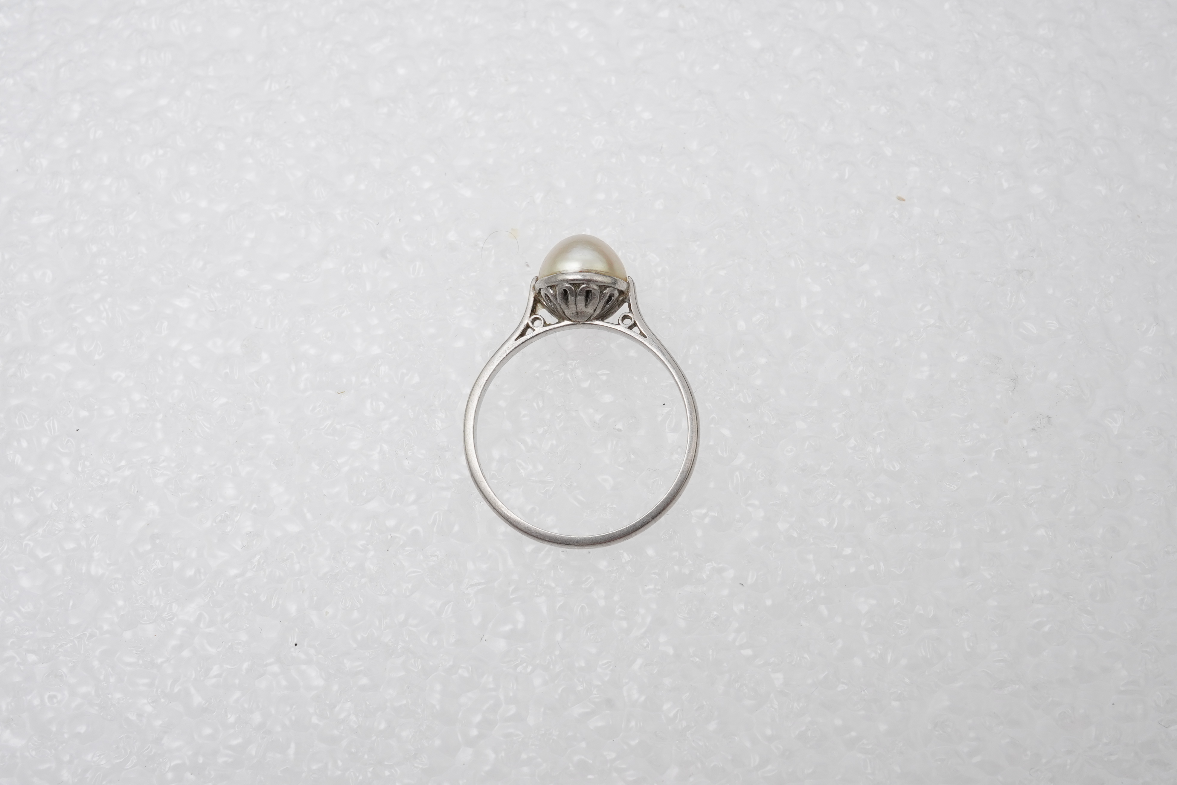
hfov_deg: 43.6
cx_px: 588
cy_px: 392
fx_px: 1471
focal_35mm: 45
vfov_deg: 29.9
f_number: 22
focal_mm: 30
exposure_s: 1/125
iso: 500
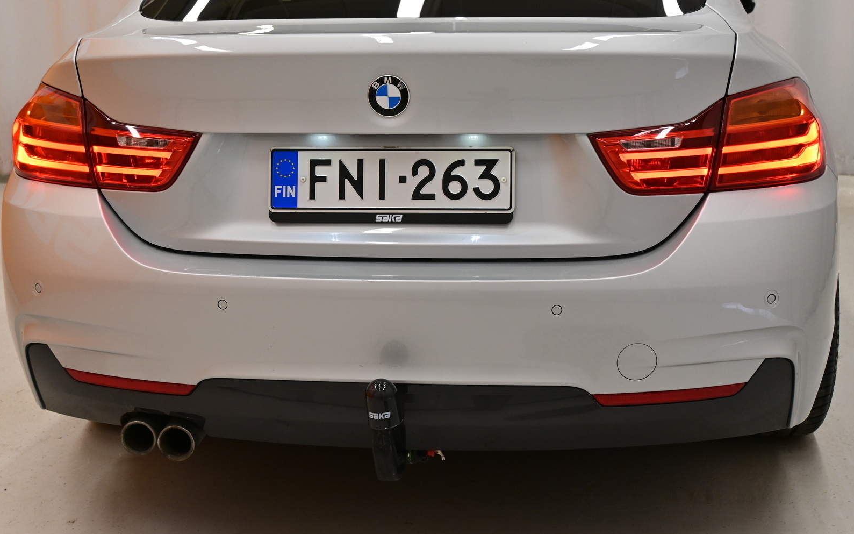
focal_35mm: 53
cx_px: 425
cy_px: 247
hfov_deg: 38.2
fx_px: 1233
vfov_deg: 24.4
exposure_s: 1/100
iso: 640
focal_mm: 34
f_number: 5.6
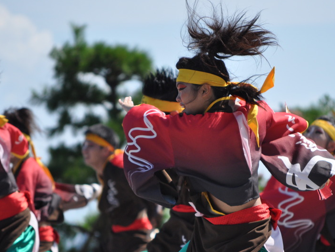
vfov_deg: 3.6
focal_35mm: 417
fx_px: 4038
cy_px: 152
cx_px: 210
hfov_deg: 4.8
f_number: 5.6
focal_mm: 200
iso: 640
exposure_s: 1/2000
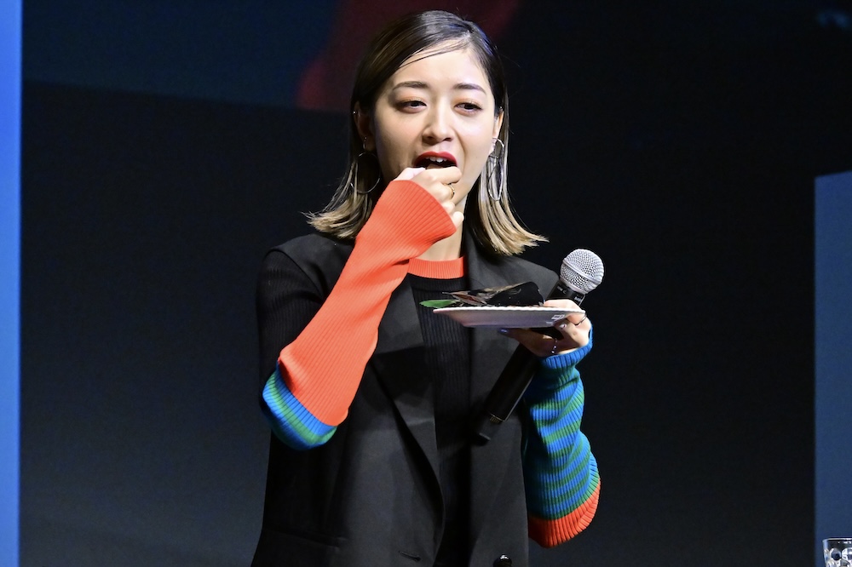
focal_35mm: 300
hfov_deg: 6.9
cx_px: 426
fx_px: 7097
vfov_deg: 4.6
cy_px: 284
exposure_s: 1/200
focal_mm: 200
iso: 4000
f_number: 8
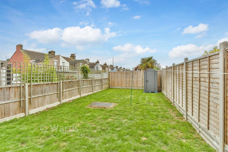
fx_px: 95
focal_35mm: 15
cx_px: 114
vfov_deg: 77.3
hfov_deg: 100.4
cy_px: 76
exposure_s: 1/250
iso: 500
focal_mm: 10
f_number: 8
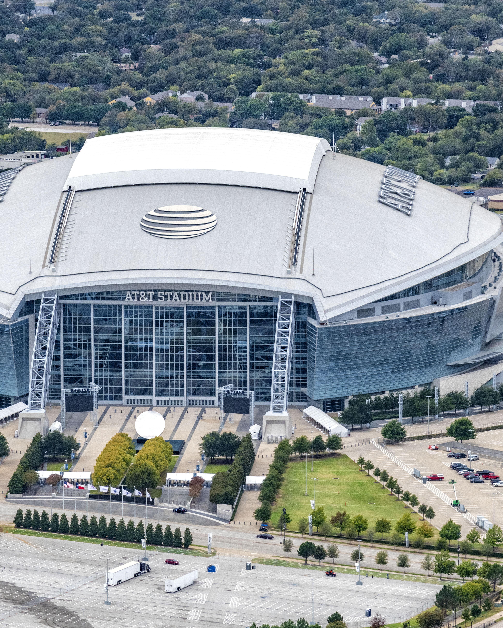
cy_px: 301
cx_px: 215
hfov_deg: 8.1
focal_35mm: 191
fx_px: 3554
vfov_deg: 10.1
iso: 640
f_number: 9
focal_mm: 120
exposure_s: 1/1000
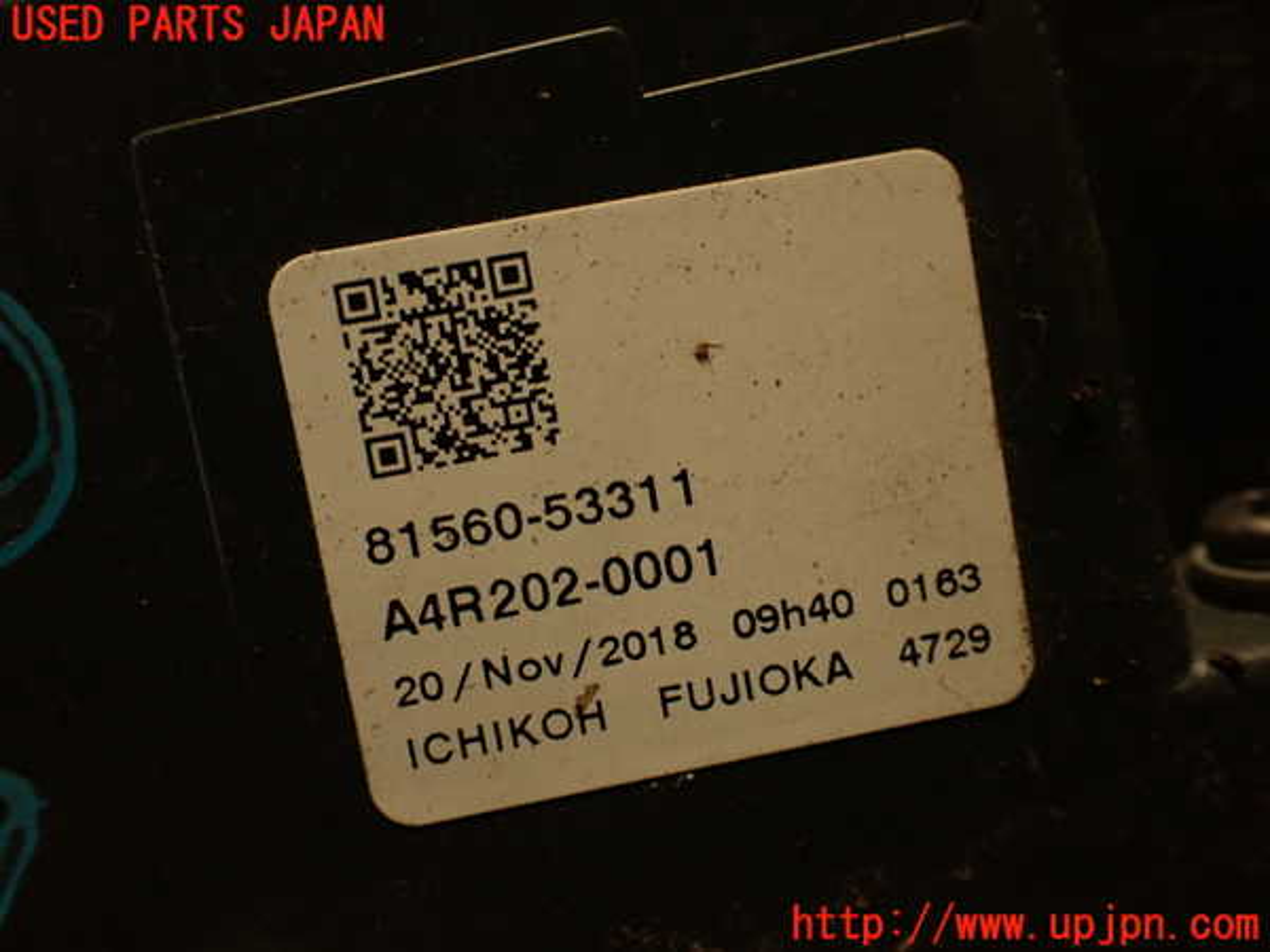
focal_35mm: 36
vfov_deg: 39.7
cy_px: 476
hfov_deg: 51.4
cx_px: 635
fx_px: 1321
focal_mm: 6.37
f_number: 2.5
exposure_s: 1/40
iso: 200
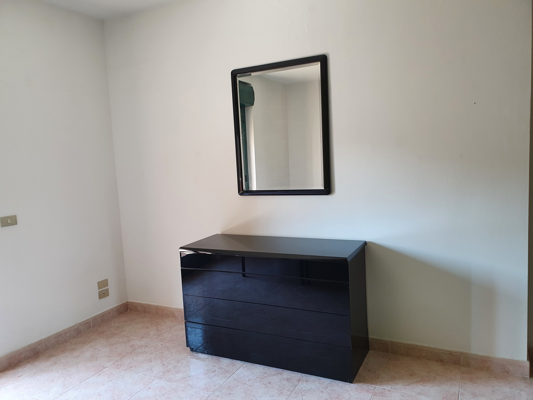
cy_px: 200
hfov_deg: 67.3
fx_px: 400
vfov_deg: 53.1
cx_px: 266
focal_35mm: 26
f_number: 2.4
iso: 160
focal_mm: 4.32
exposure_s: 1/100
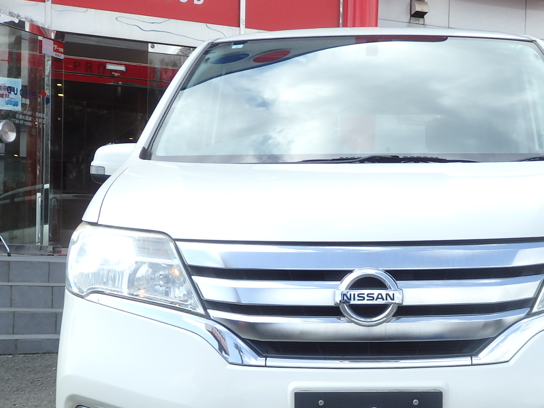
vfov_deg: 24.2
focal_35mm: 60
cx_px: 384
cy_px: 285
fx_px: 943
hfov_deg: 31.8
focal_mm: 7.3
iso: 125
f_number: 10.4
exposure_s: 1/640
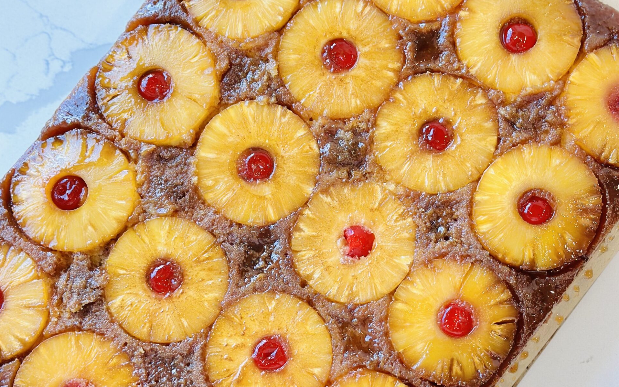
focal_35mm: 68
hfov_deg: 30.2
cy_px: 258
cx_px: 309
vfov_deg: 19.1
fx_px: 1147
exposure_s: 1/120
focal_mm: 6.86
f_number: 1.78
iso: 125
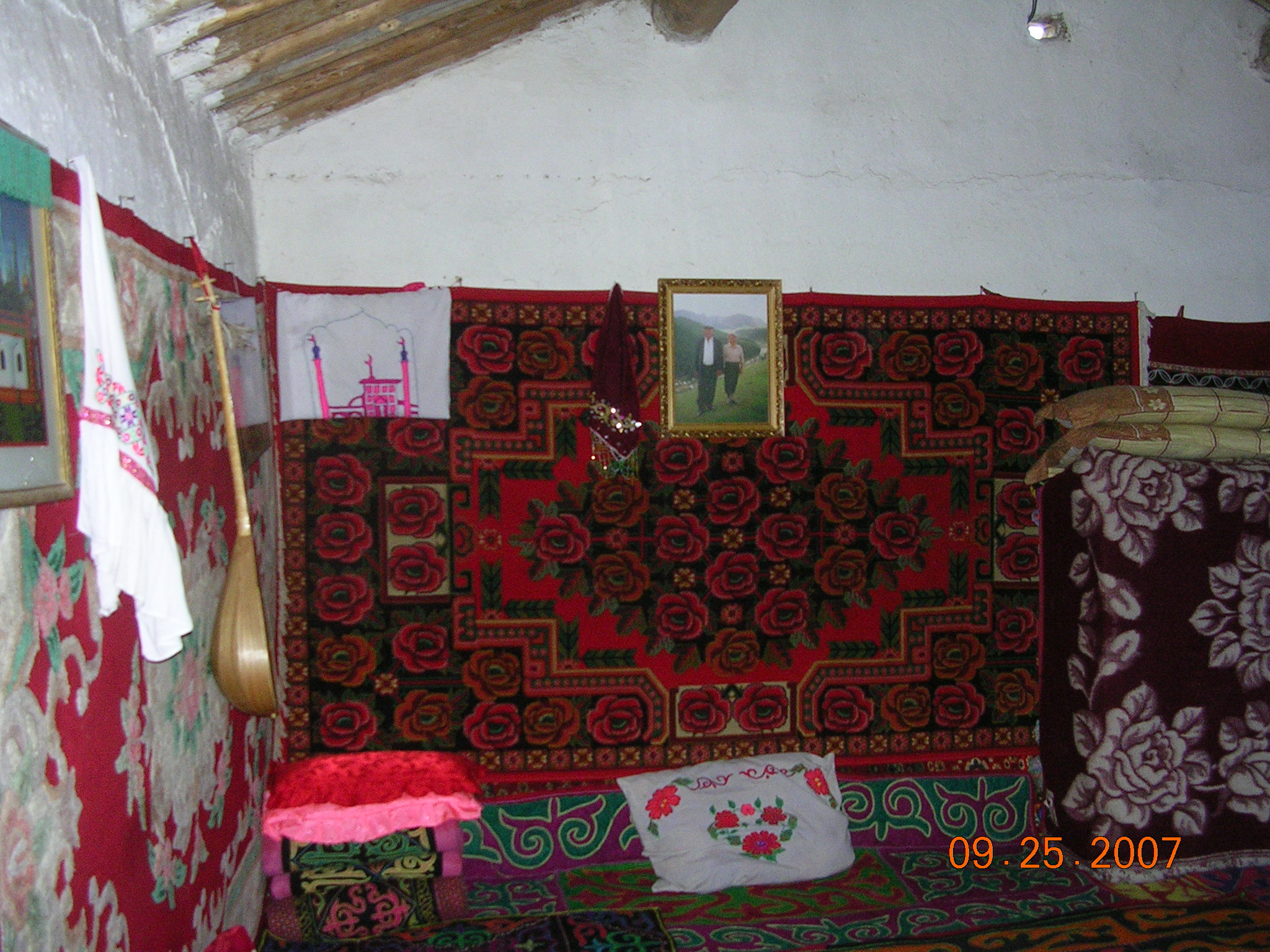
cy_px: 476
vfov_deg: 37.7
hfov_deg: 49.0
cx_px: 635
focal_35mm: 38
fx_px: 1394
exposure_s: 1/60.1
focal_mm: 5.8
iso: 143
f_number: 2.8
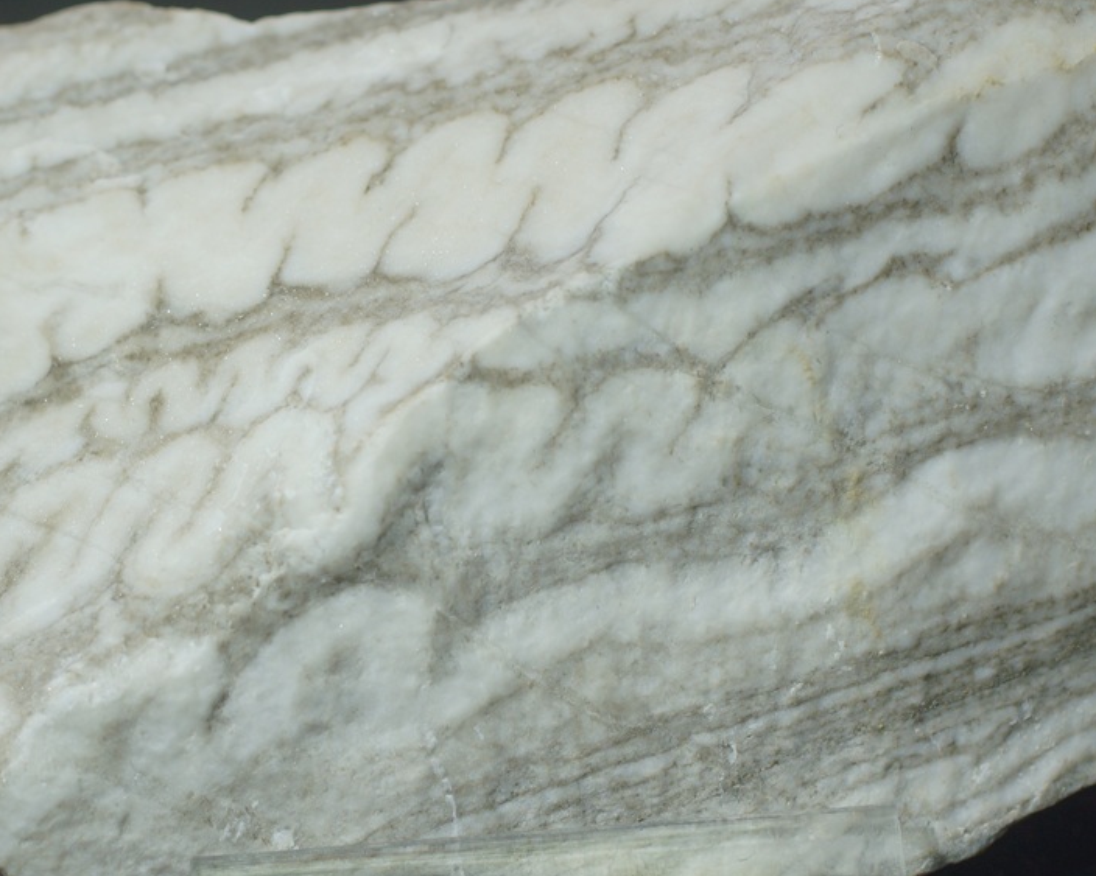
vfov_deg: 12.3
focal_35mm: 125
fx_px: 4054
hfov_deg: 15.4
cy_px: 463
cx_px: 522
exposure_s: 1/200
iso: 100
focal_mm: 50
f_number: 6.3
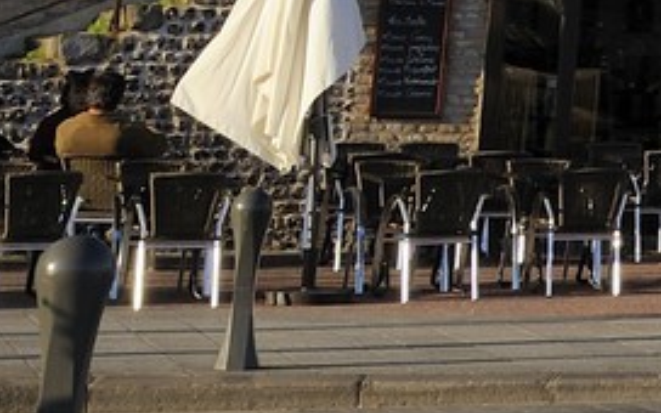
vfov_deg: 7.4
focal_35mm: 168
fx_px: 3026
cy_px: -496
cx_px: 1925
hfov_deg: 9.8
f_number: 10
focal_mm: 28
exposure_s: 1/200
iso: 200
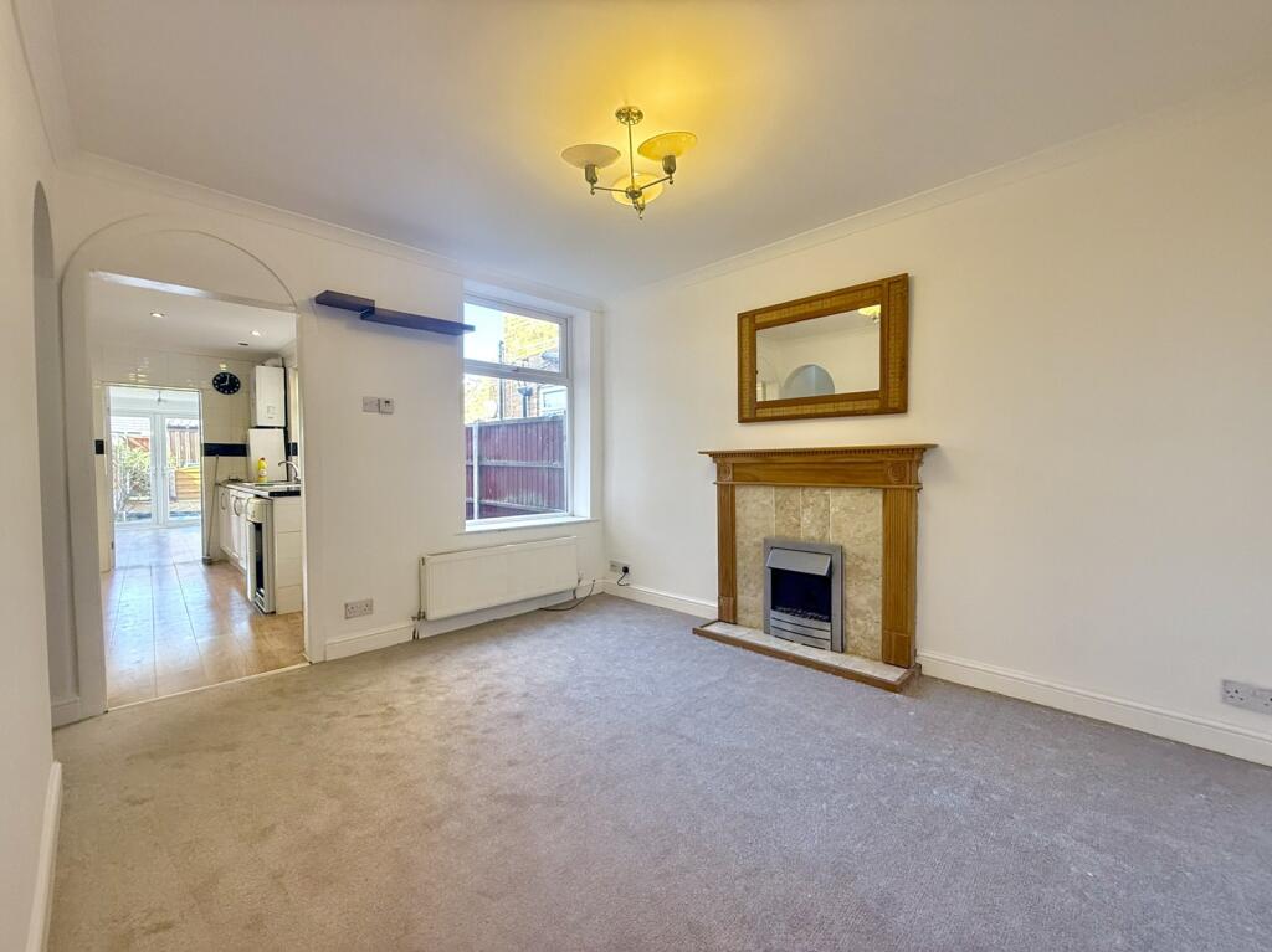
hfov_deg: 102.1
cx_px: 636
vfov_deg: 85.6
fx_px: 514
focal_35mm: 14
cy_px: 476
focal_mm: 2.22
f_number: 2.2
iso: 200
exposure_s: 1/100
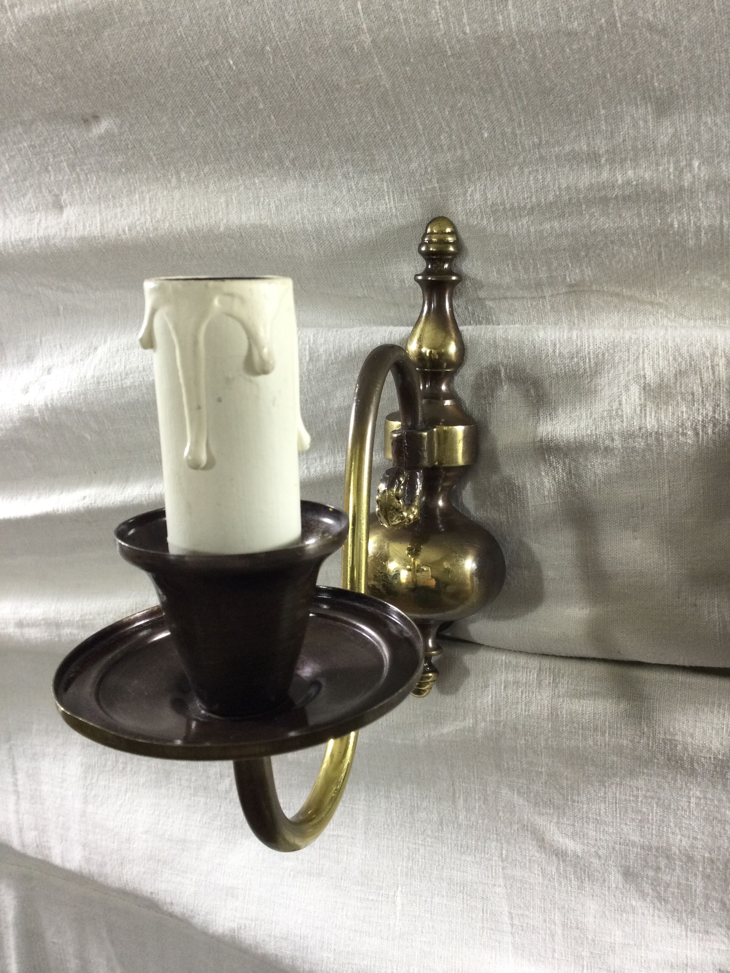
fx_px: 872
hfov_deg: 45.4
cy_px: 486
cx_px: 365
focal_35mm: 31
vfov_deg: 58.4
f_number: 2.4
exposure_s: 1/33
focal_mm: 3.3
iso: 40
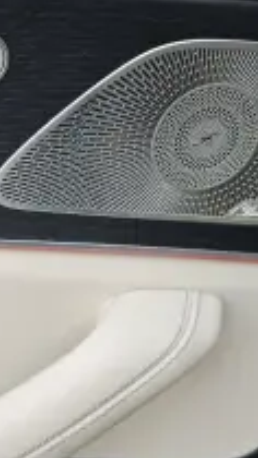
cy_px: 231
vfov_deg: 47.4
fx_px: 523
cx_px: -44
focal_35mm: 43
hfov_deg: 25.2
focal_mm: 6.55
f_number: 1.6
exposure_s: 1/100
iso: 50
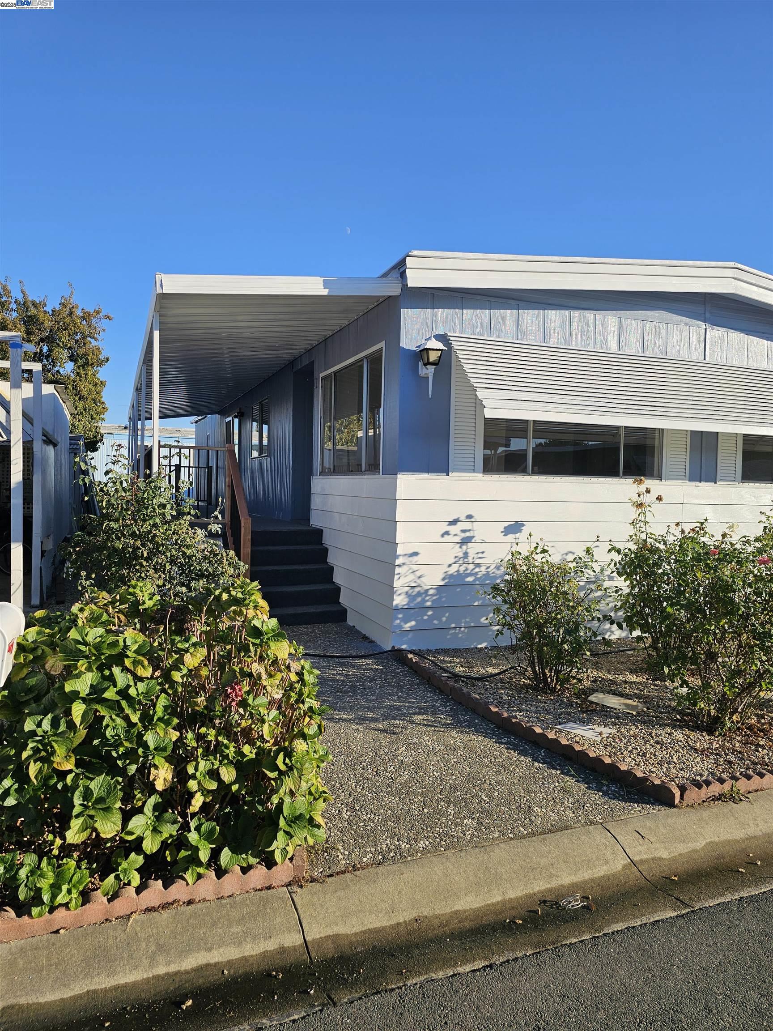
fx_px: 685
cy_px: 516
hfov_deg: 58.9
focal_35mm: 23
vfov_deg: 73.9
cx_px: 386
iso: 10
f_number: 1.7
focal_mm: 6.3
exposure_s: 1/684
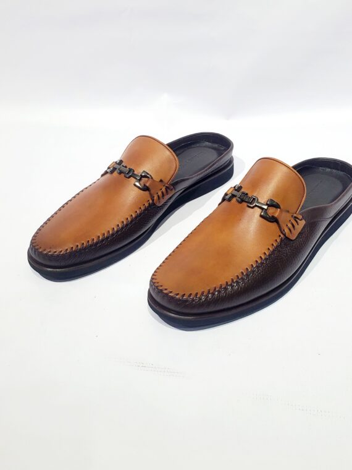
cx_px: 176
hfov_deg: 53.1
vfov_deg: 67.3
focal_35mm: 26
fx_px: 353
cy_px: 235
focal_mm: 4.3
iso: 80
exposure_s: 1/100
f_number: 2.4
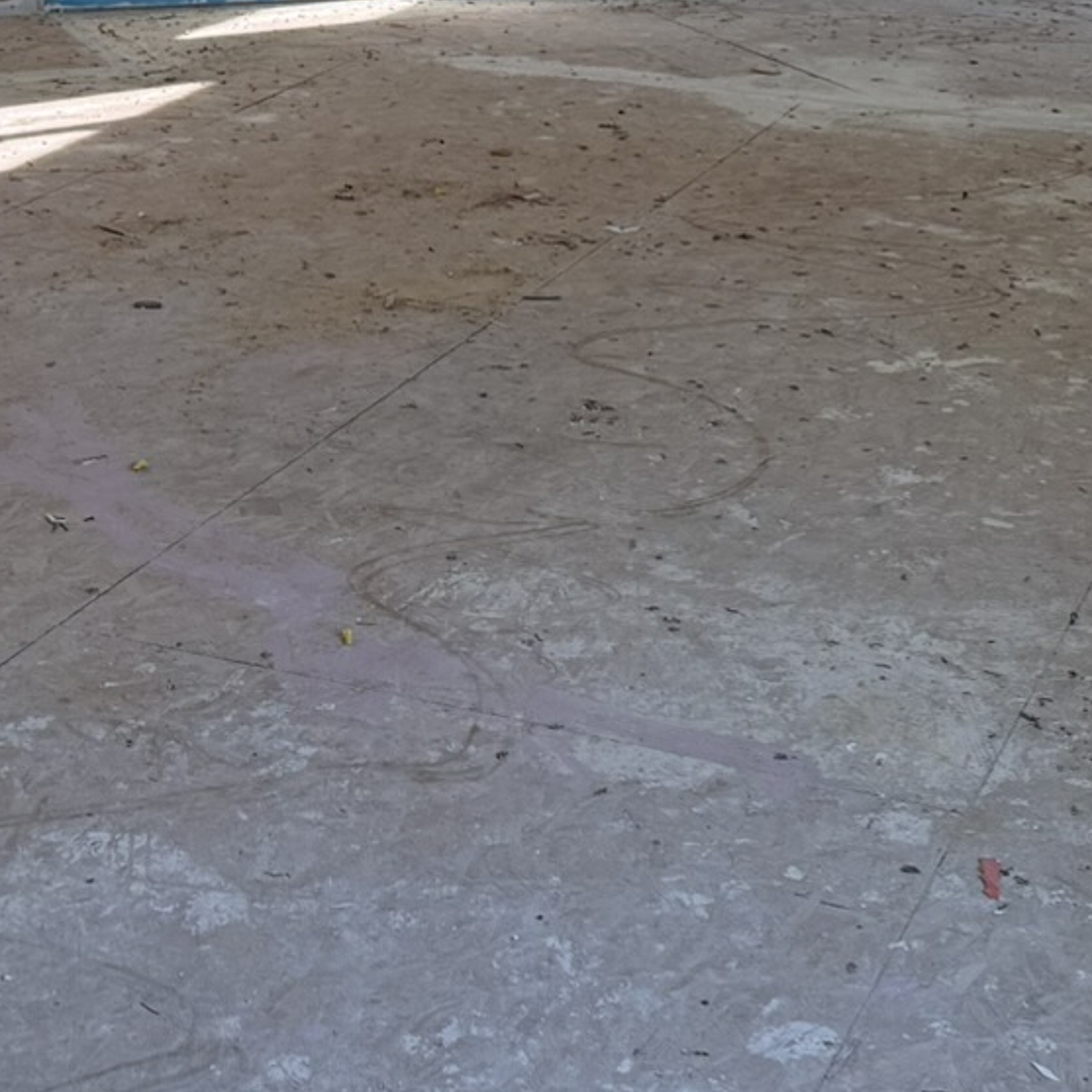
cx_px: 382
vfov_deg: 21.1
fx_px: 2784
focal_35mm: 78
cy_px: -112
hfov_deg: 22.1
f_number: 1.78
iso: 200
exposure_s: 1/243
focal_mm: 6.76
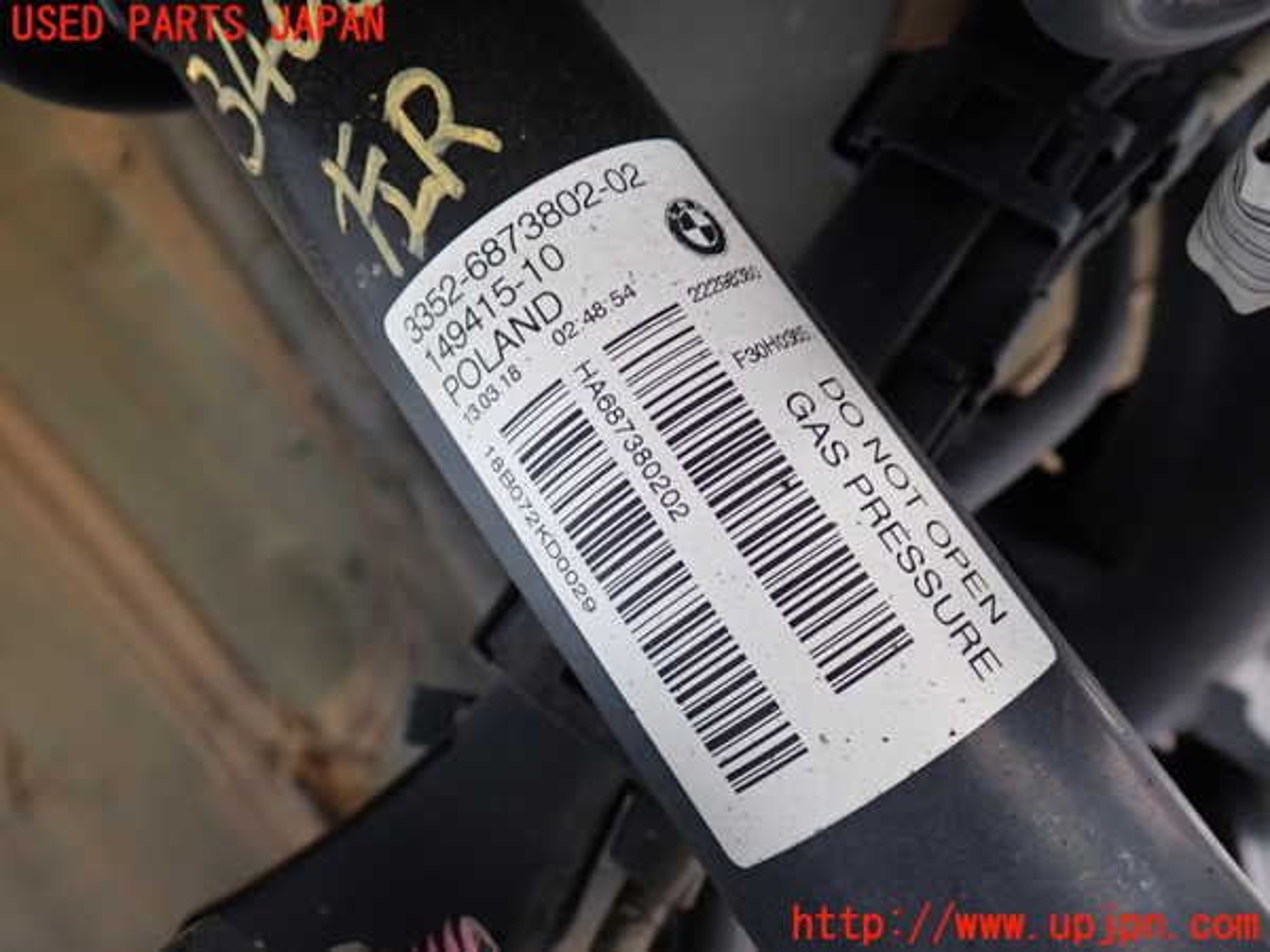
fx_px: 1174
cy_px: 476
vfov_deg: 44.2
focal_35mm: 32
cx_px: 635
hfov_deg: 56.8
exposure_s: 1/30
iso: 200
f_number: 2.4
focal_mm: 5.79
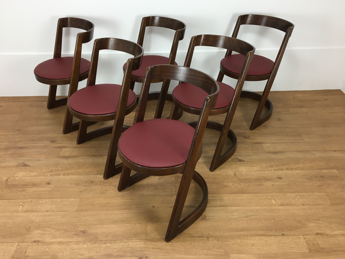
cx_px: 172
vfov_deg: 48.2
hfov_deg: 61.7
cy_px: 130
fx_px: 289
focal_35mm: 29
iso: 64
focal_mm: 4.15
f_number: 2.2
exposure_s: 1/33
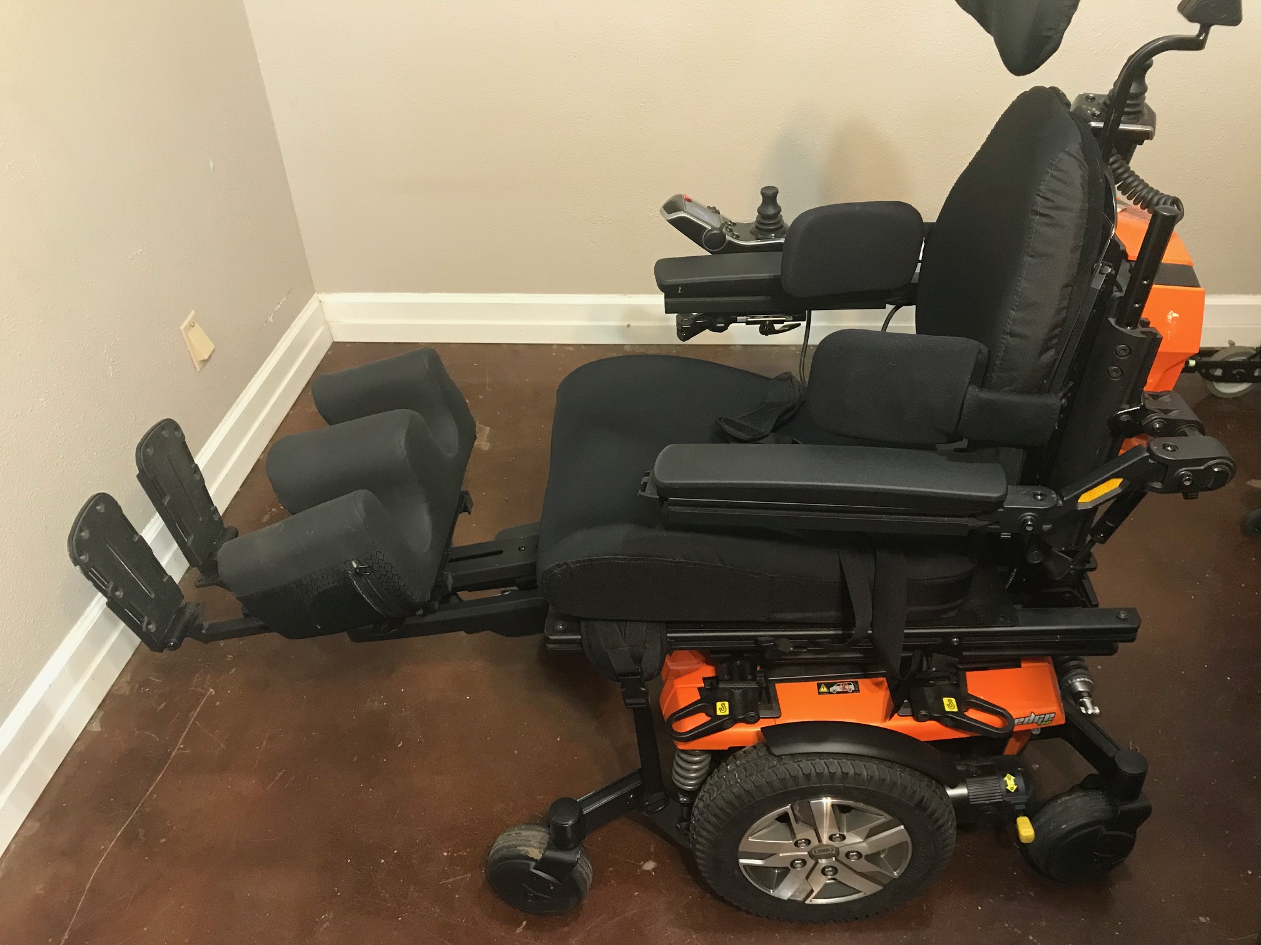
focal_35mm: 28
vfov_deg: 49.7
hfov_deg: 63.4
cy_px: 472
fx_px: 1020
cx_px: 630
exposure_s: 1/11
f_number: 1.8
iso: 100
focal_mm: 3.99
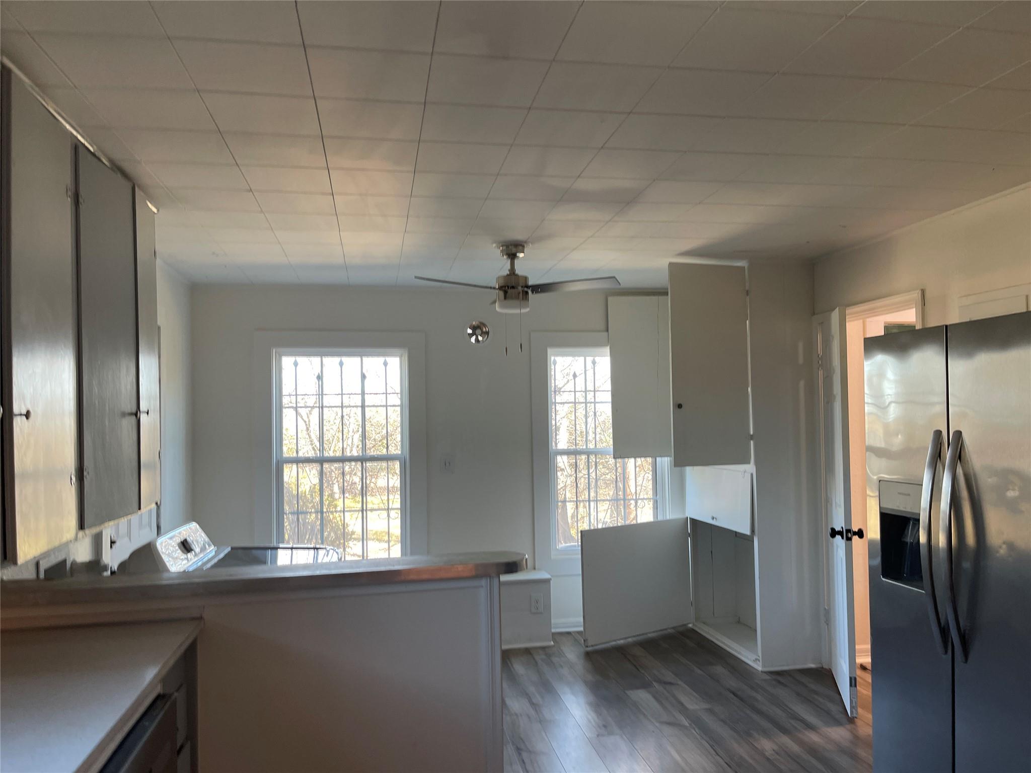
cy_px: 386
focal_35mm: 26
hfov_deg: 67.3
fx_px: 774
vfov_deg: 53.1
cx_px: 516
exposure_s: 1/60
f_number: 1.6
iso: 80
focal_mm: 5.1
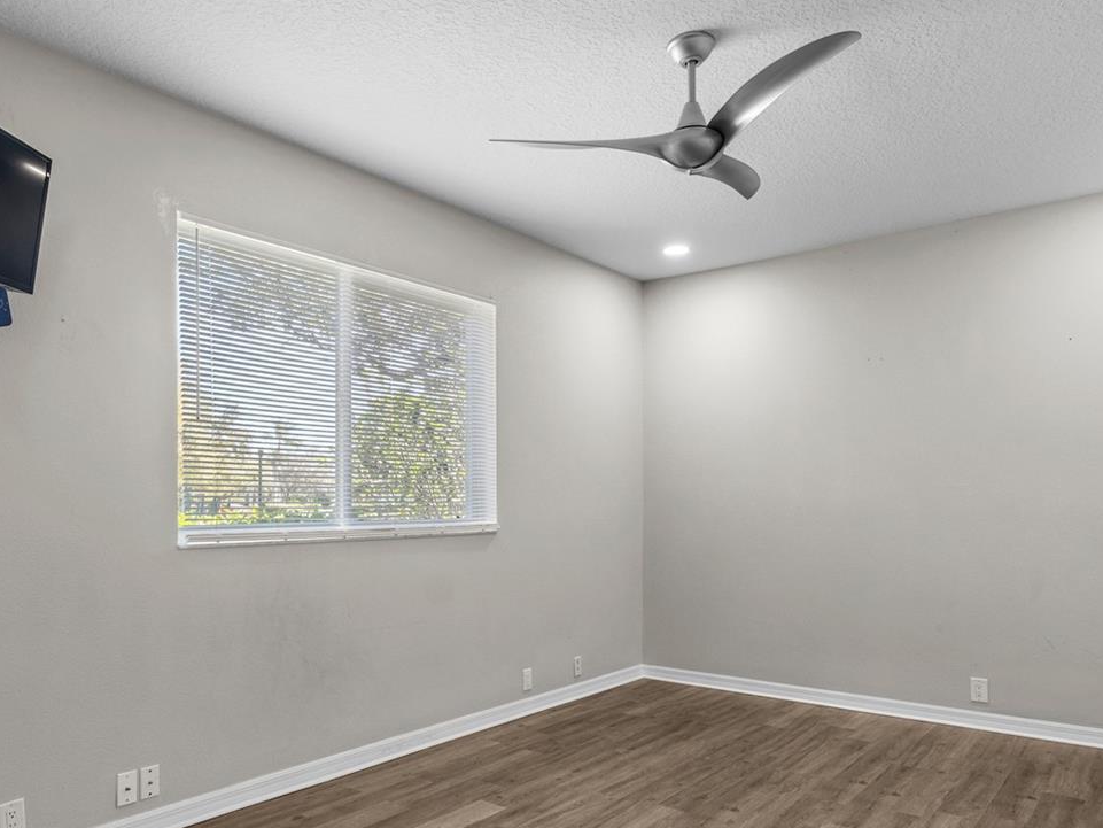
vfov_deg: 56.3
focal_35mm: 24
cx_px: 510
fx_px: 765
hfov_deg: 71.5
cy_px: 503
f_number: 7.1
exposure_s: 1/4
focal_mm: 10
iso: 100
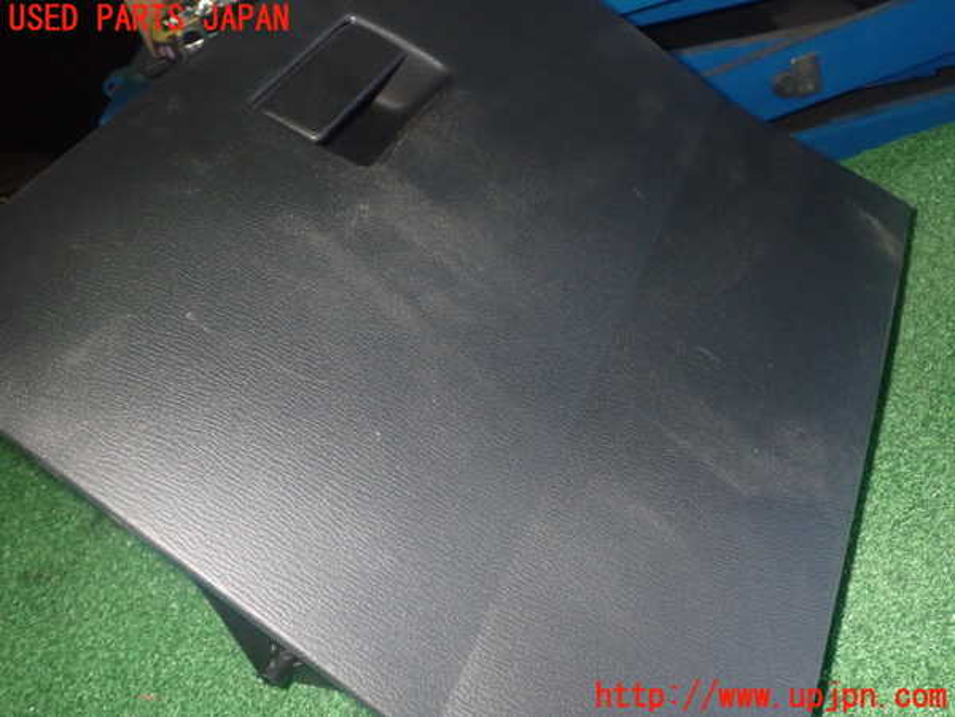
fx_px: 883
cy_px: 358
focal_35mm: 32
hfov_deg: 56.8
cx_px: 478
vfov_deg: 44.2
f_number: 7.1
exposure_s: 1/30
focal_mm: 5.79
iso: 800
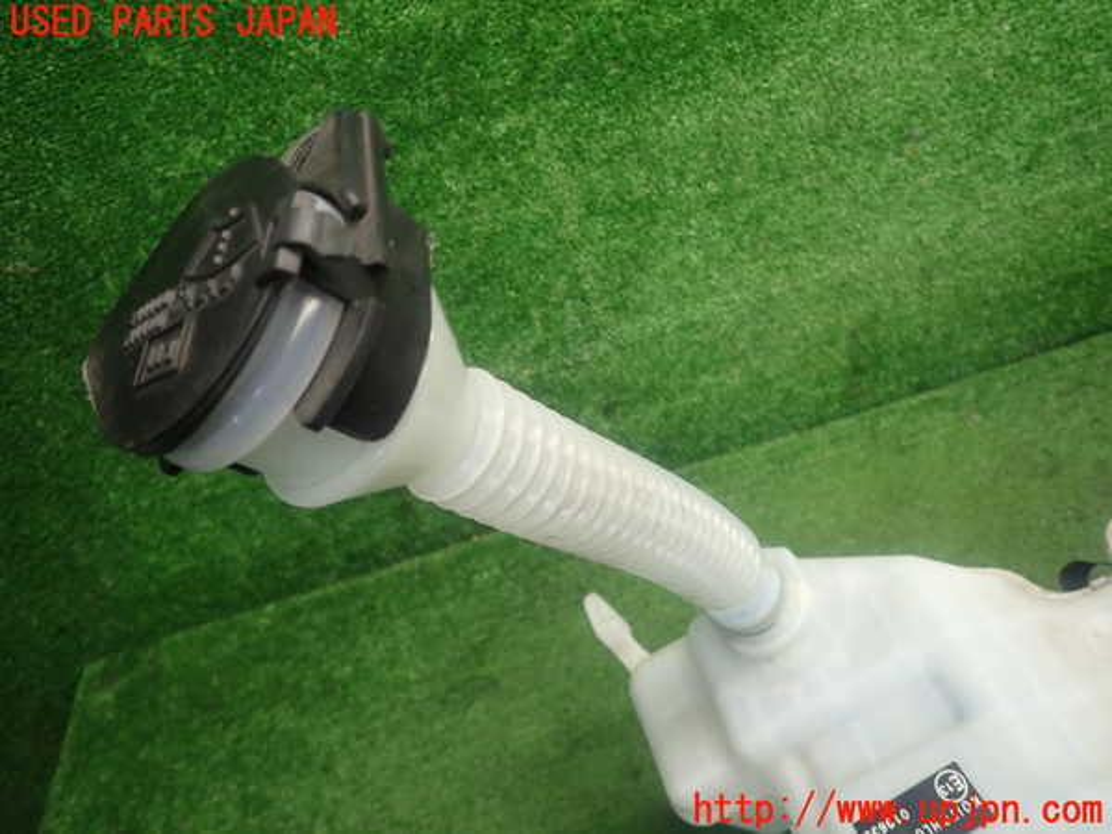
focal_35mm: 25
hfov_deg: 69.4
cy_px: 417
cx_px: 556
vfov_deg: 54.9
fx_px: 803
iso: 200
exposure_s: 1/60
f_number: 2
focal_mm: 4.5
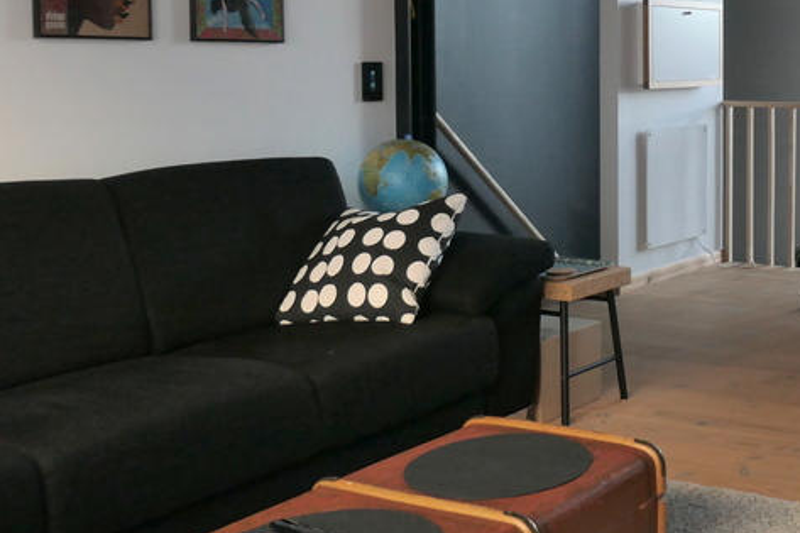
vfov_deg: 25.6
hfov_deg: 34.5
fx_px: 1155
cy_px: 128
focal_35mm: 52
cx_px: 810
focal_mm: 8.8
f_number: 3.3
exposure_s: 1/60
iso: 250
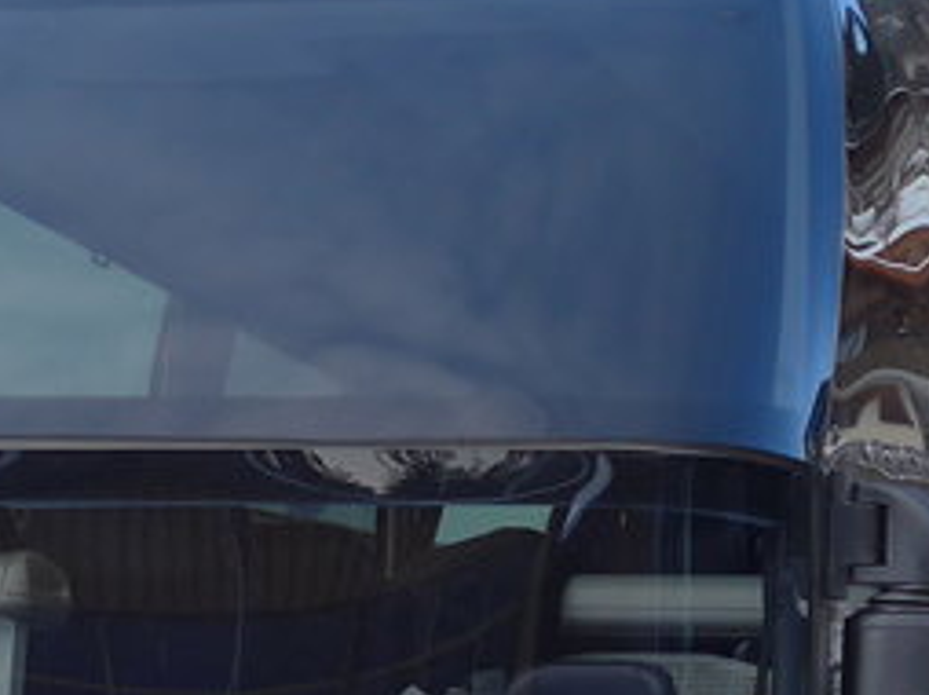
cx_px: 172
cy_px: 779
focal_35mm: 208
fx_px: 5577
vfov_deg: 7.1
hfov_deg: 9.5
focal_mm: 9
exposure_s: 1/250
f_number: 2.8
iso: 80
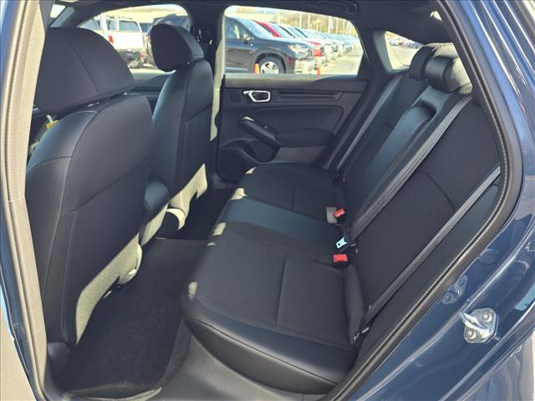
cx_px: 268
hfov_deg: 73.9
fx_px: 355
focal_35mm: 23
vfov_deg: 58.9
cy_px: 200
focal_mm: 6.3
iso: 50
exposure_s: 1/182
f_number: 1.7
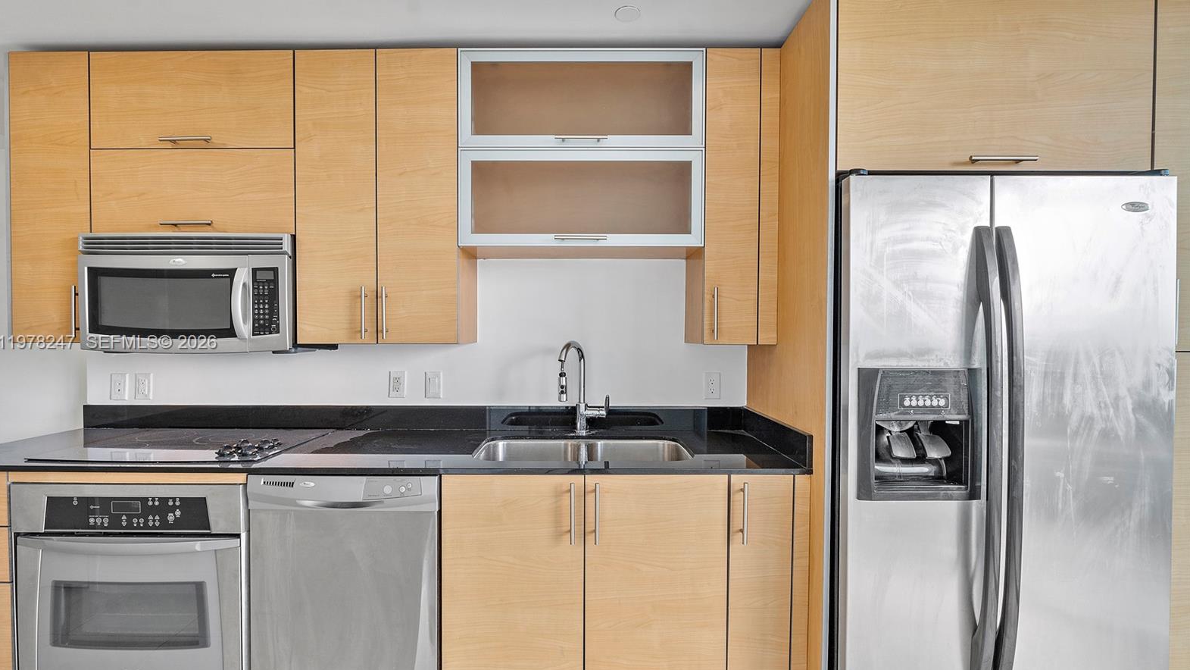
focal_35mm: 17
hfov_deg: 96.6
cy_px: 343
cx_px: 587
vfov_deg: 64.5
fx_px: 530
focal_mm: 10.5
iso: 160
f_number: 11
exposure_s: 1/8
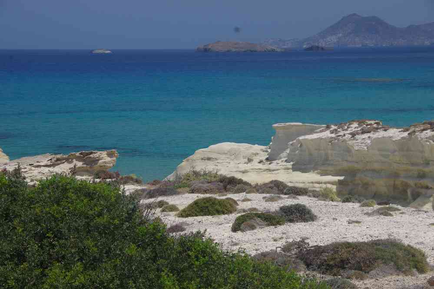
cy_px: 144
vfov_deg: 15.7
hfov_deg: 23.4
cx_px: 217
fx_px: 1049
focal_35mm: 87
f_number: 11
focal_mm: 57.5
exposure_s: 1/200
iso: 200
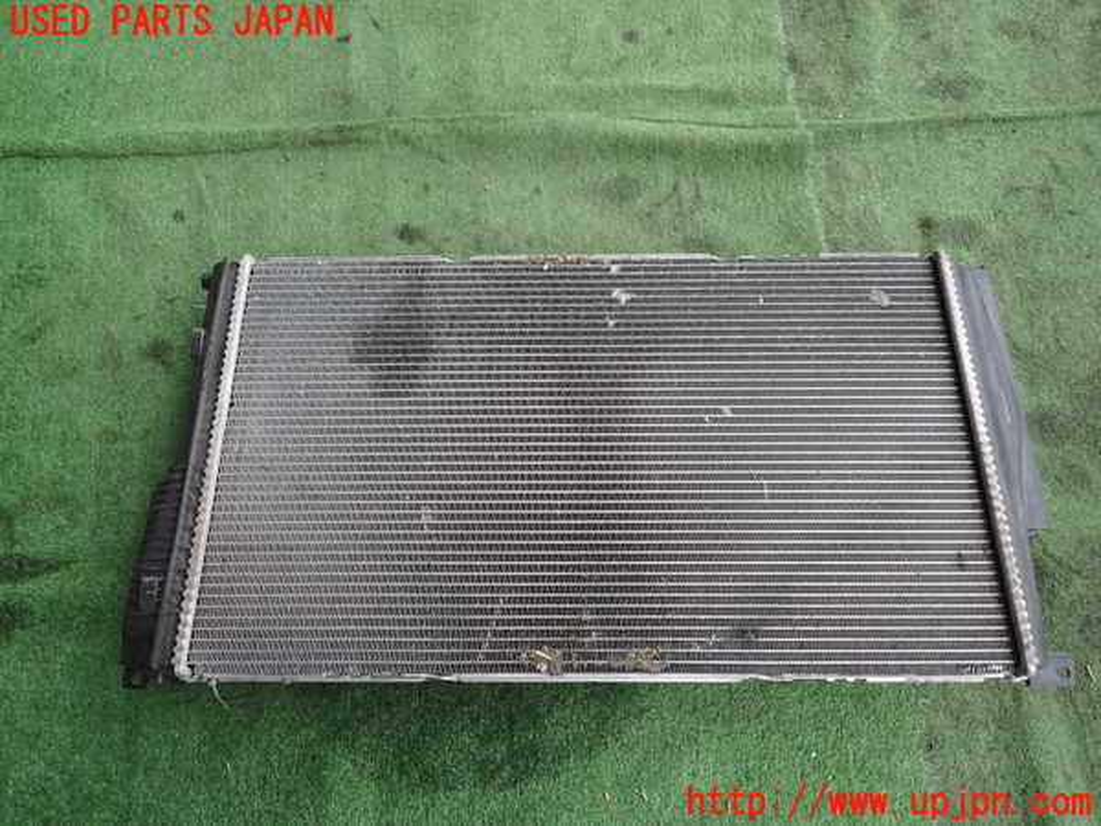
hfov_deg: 69.4
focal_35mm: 25
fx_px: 795
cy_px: 413
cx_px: 550
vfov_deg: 54.9
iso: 100
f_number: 2
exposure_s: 1/320
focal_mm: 4.5
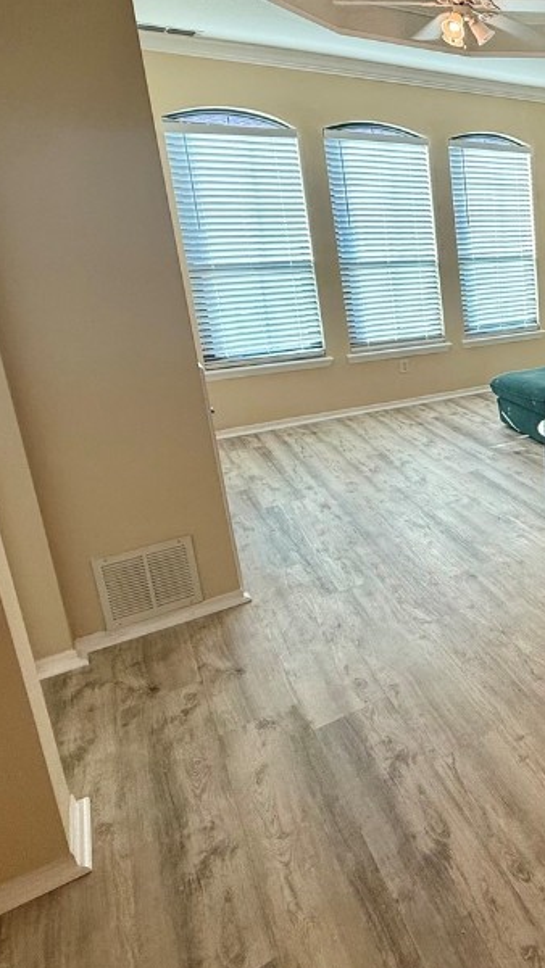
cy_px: 370
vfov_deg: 70.9
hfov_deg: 32.1
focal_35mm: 26
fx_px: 668
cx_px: 729
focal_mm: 2.22
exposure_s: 1/120
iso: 125
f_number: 2.2
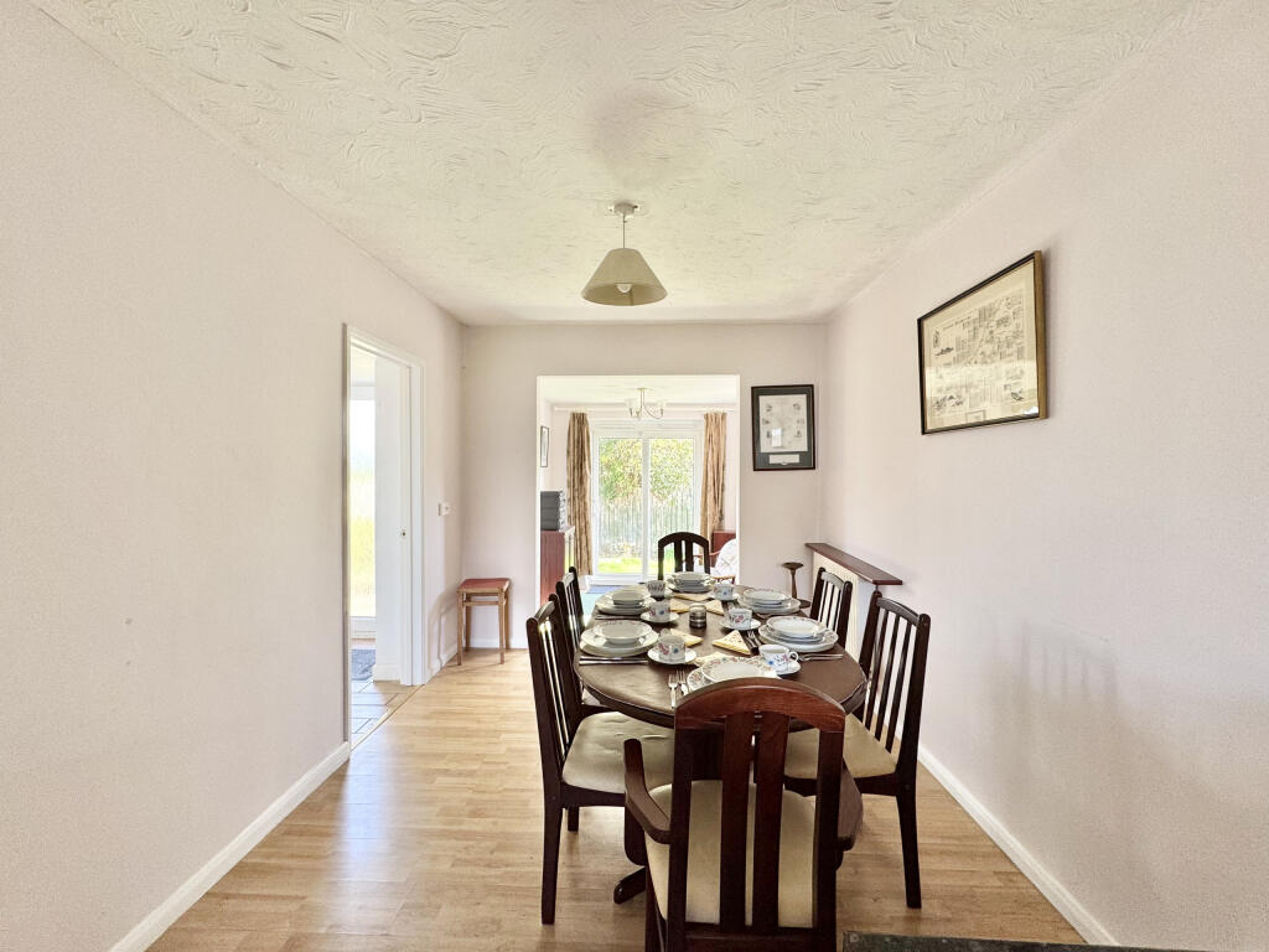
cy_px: 476
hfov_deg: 102.1
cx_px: 634
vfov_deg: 85.7
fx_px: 513
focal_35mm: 14
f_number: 2.2
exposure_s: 1/99
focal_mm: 2.22
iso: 100
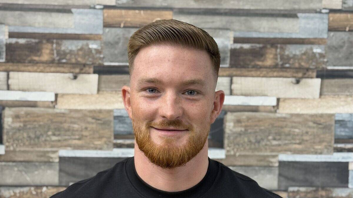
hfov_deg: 30.2
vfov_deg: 17.1
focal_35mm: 70
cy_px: 145
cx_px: 176
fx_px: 655
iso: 80
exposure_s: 1/100
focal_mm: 6.76
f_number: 1.78
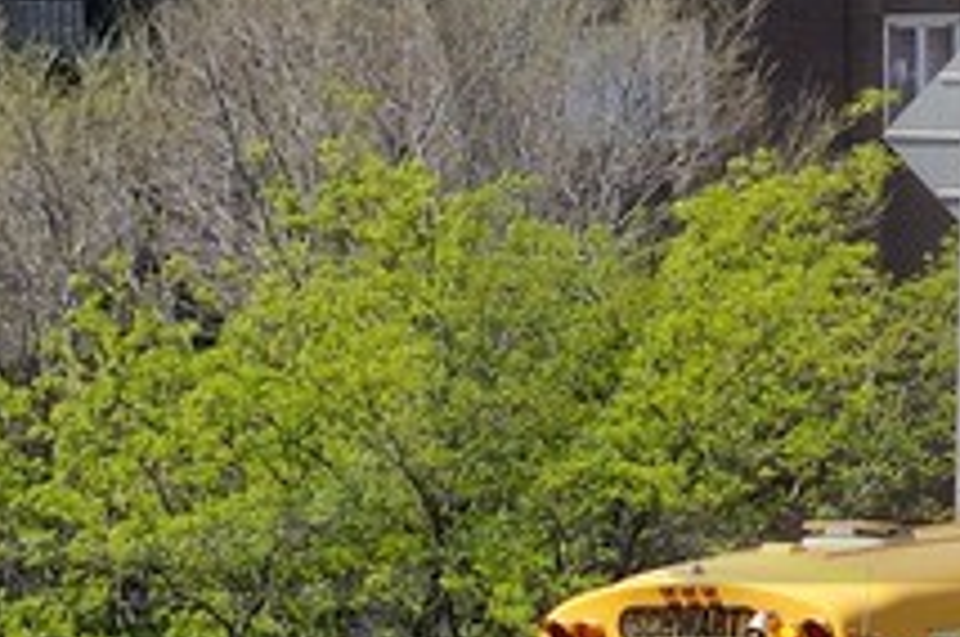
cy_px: -144
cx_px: 767
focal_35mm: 524
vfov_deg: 2.6
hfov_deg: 3.9
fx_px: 13952
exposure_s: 1/200
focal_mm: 70
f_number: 10
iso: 200
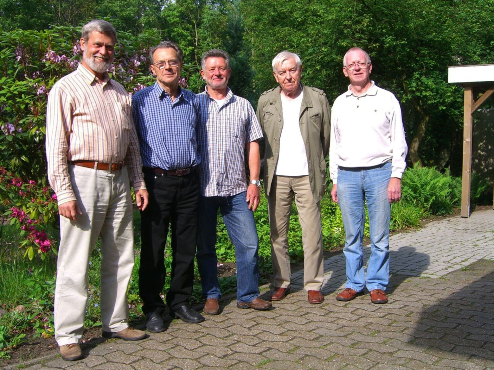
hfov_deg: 47.9
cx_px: 241
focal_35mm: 39
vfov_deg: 36.8
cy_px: 185
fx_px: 557
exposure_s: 1/320
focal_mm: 7.9
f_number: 4
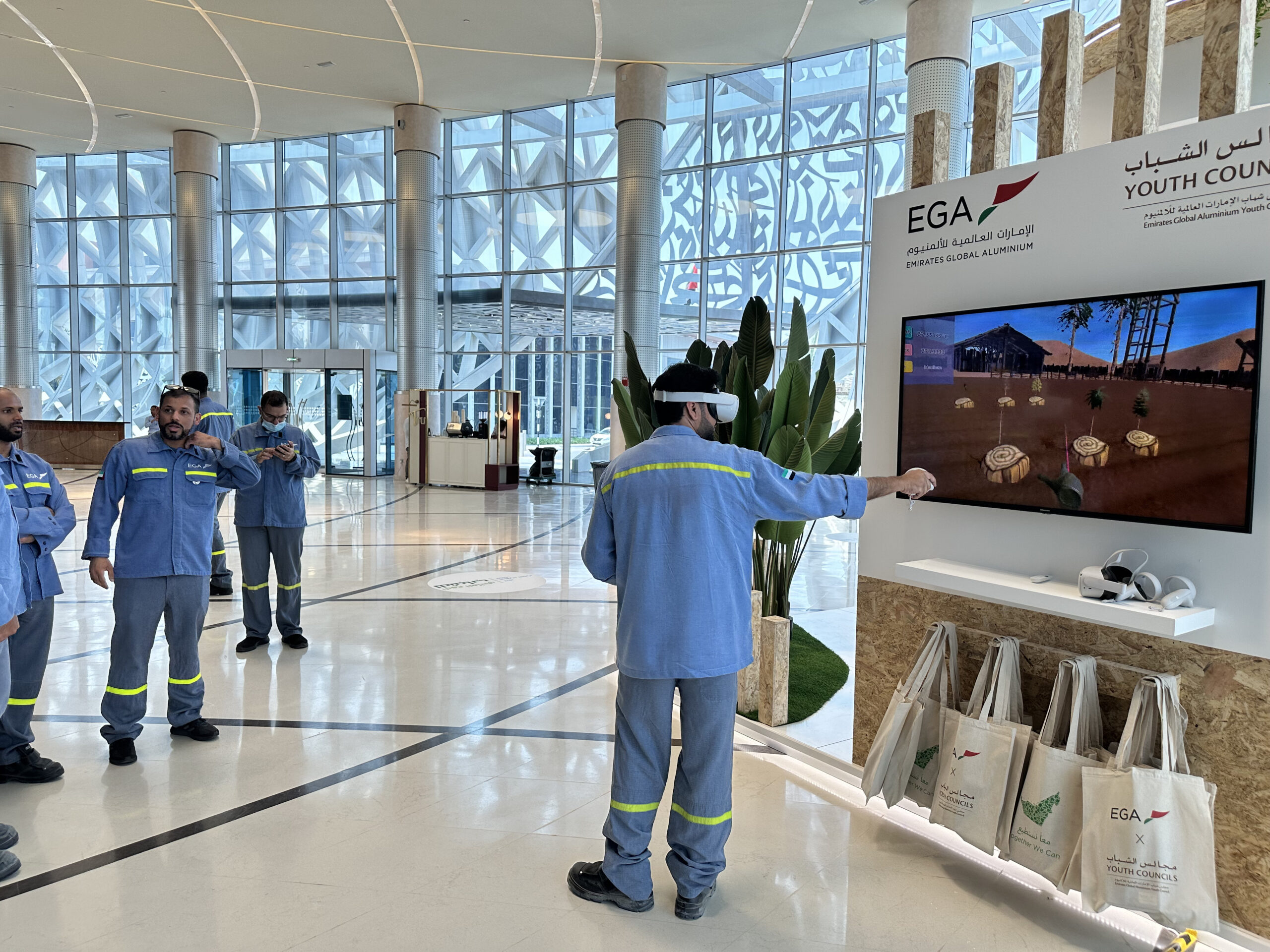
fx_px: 881
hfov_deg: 71.6
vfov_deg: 56.8
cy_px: 476
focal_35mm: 24
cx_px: 635
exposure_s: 1/223
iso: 64
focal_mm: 6.86
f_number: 1.78
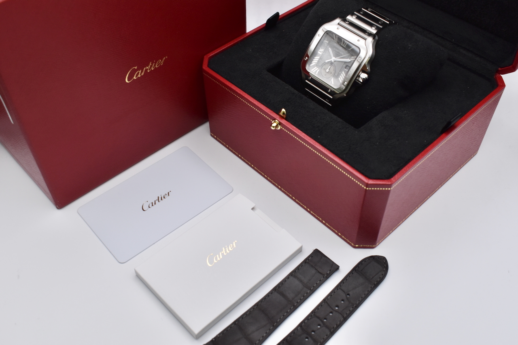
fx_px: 540
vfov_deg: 35.5
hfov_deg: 51.3
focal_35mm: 38
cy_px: 172
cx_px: 259
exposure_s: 1/125
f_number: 7.1
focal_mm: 25
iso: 400
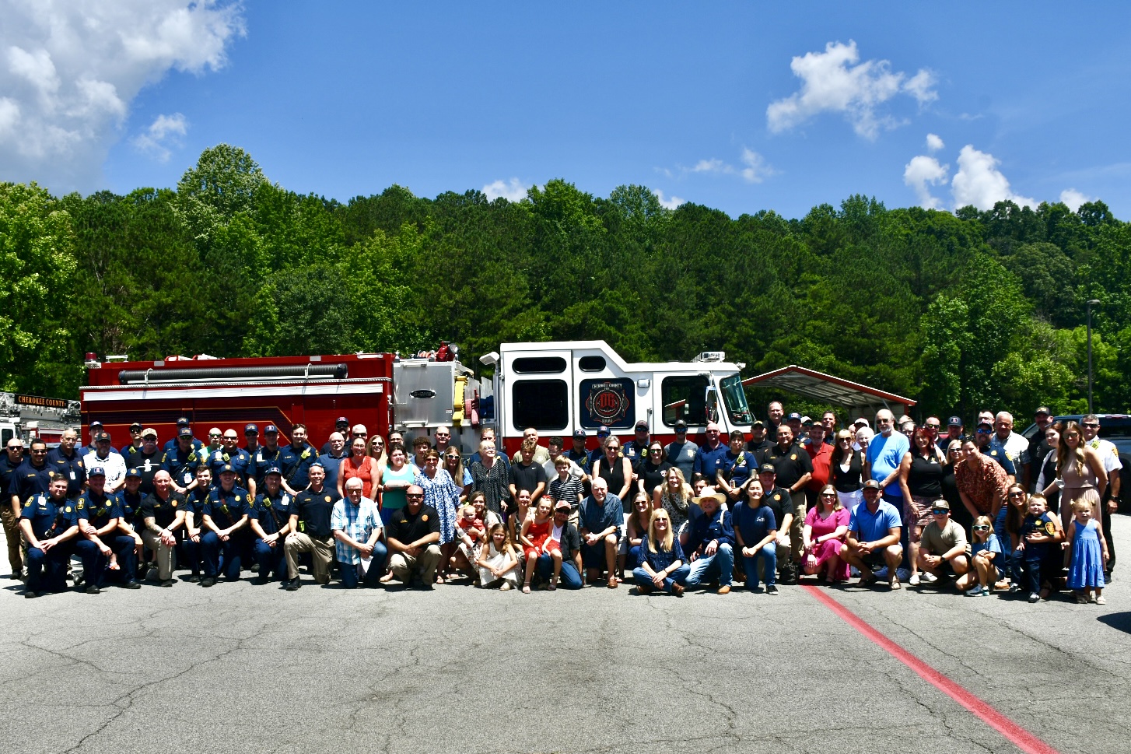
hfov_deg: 67.4
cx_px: 566
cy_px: 377
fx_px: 848
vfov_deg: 47.9
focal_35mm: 27
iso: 100
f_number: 9
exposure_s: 1/320
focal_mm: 18
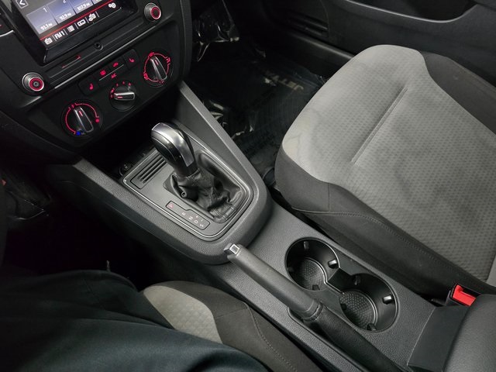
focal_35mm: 23
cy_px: 186
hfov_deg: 73.9
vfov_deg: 58.9
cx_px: 248
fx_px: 330
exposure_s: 1/40
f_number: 1.7
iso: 1600
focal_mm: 6.3
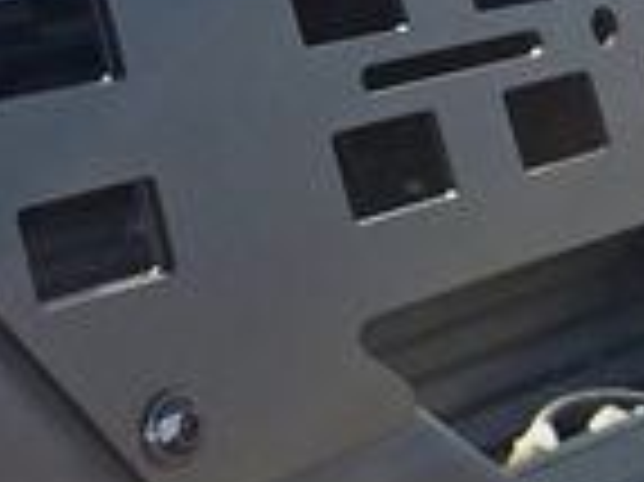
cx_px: 414
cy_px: -243
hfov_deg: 19.1
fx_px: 1915
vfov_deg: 13.5
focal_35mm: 103
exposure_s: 1/4333
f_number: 1.7
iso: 80
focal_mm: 6.3
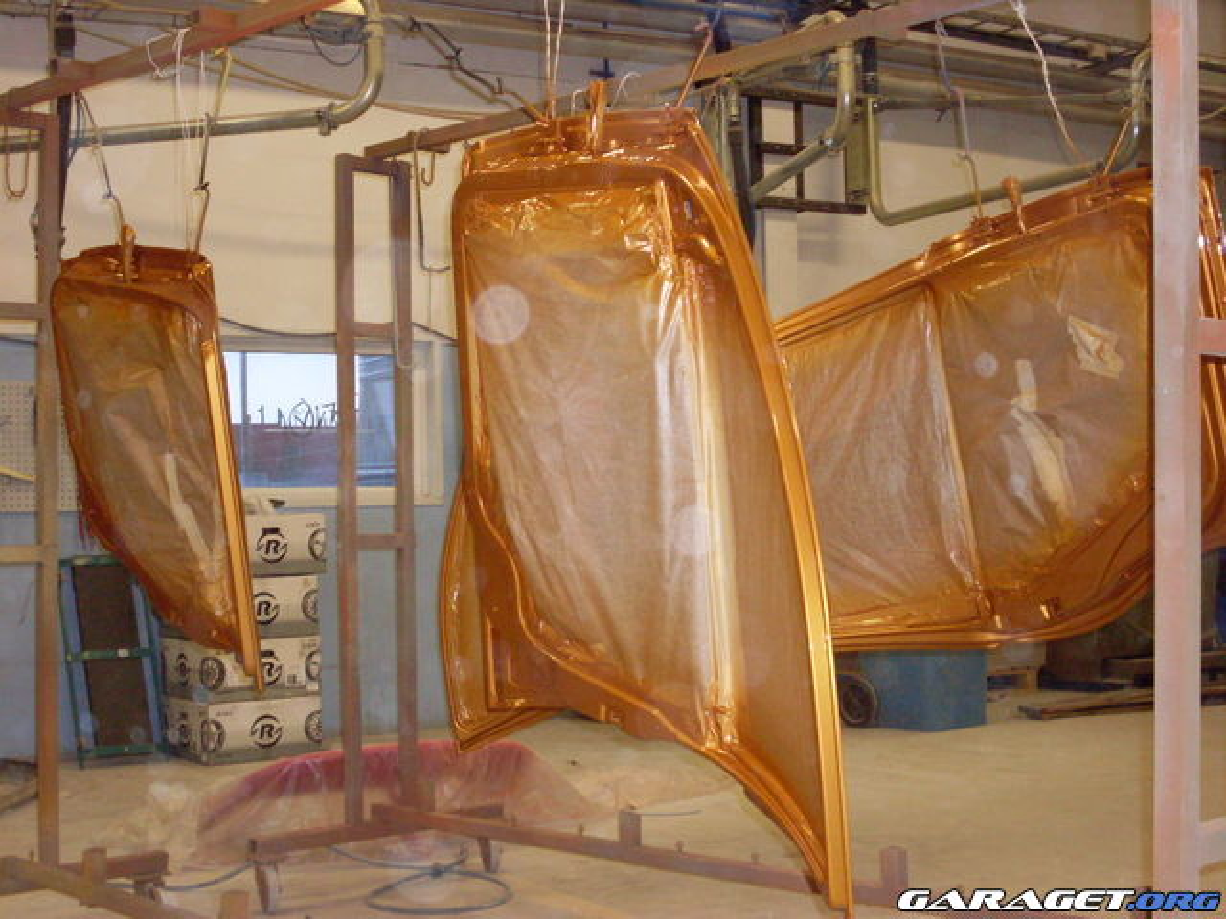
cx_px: 613
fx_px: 2125
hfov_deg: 32.2
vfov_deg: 24.4
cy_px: 460
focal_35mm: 60
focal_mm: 9.9
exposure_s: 1/45
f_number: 3.4
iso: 240
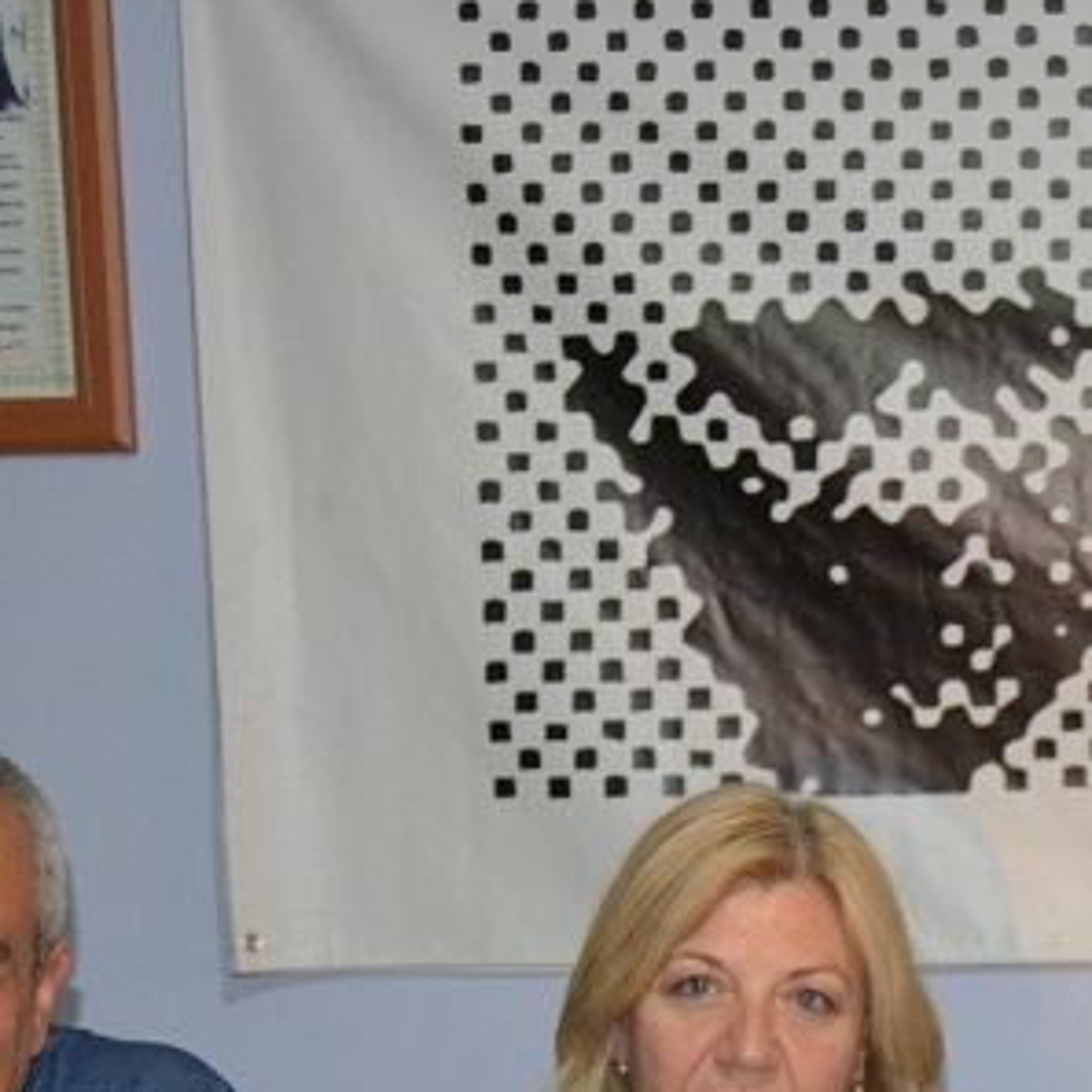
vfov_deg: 17.8
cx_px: 1206
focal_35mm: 95
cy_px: 1123
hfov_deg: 17.7
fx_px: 3391
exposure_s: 1/60
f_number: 3.8
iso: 2200
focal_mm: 24
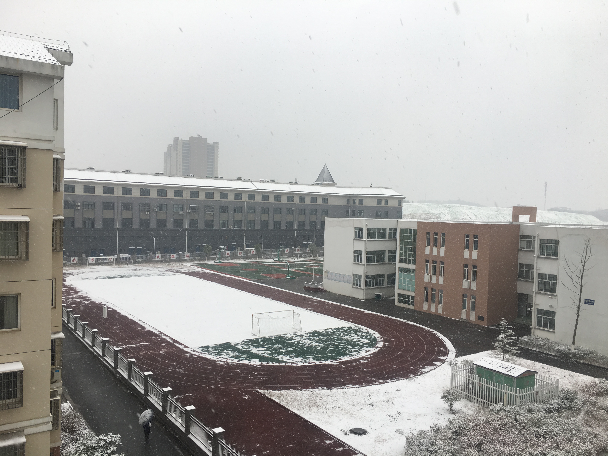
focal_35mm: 29
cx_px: 304
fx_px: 509
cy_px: 228
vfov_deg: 48.2
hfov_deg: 61.7
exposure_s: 1/221
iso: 25
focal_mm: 4.15
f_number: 2.2
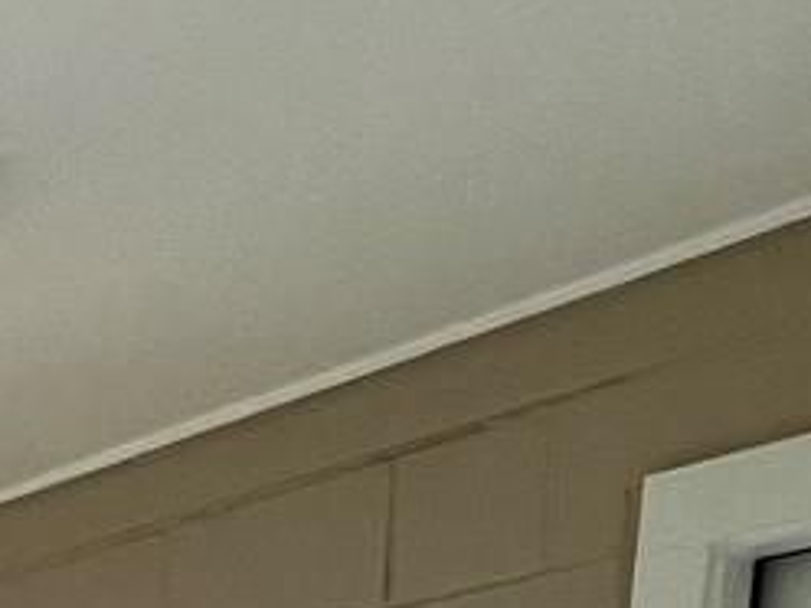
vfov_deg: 13.3
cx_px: -422
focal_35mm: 84
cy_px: 1435
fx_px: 1968
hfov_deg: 20.0
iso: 64
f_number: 1.8
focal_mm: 1.57
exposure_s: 1/99
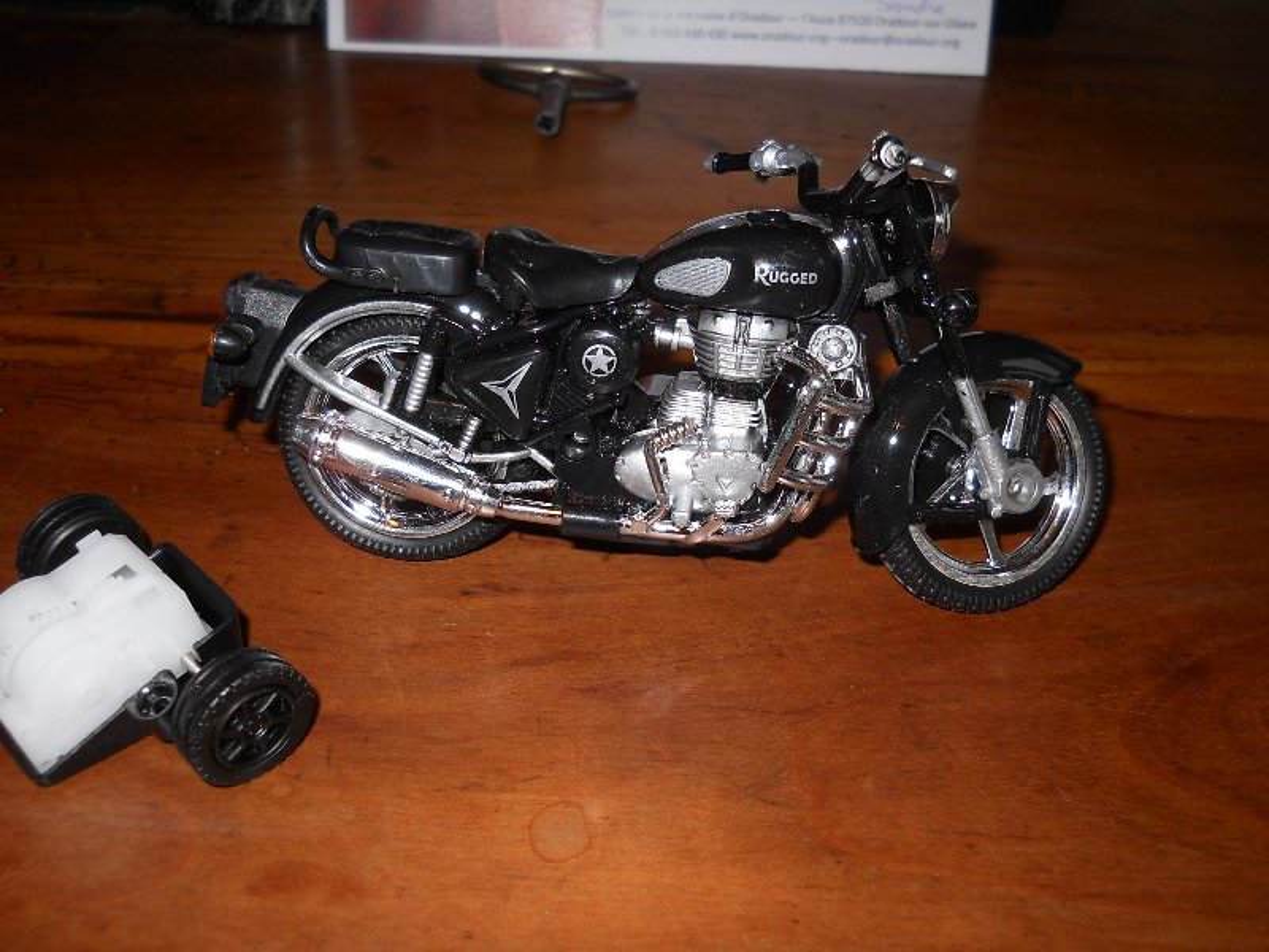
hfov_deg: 45.8
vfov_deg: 35.1
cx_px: 634
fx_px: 1503
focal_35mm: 41
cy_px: 476
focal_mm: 6.72
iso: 80
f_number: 5.5
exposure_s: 1/30
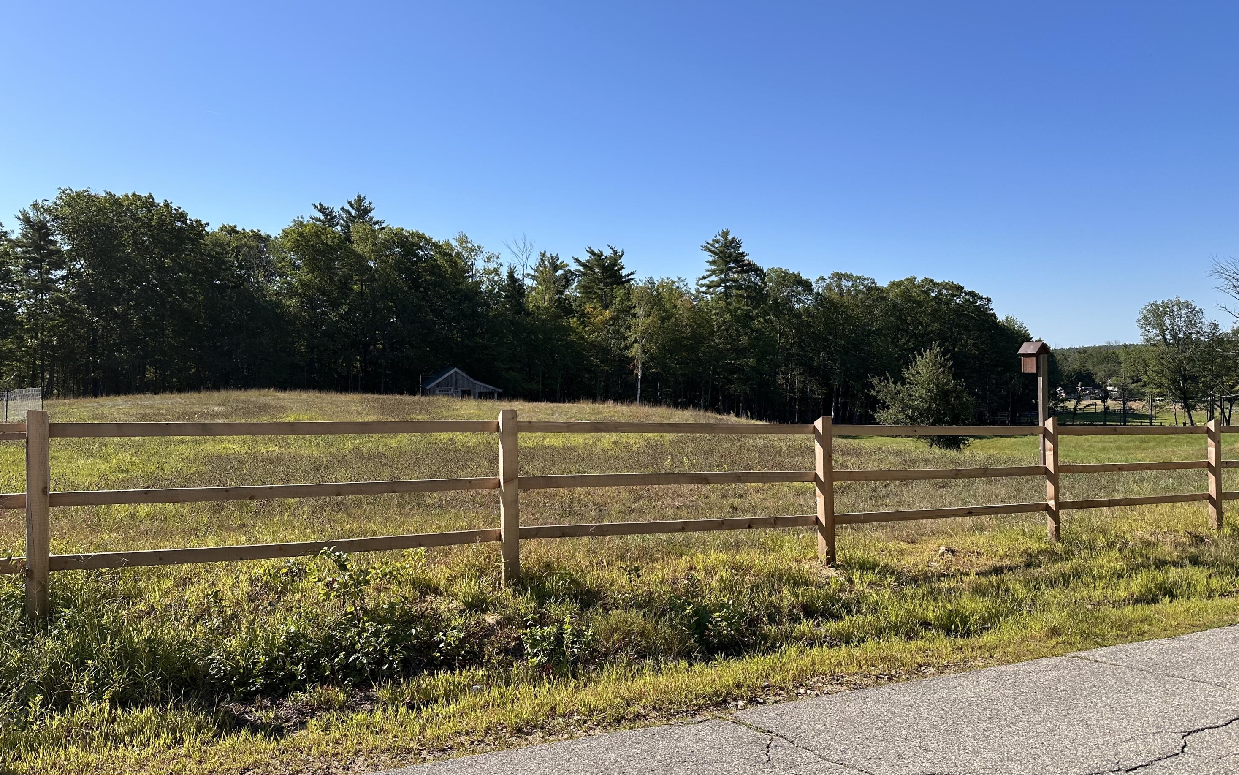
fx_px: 878
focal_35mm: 26
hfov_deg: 70.4
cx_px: 632
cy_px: 359
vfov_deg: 47.6
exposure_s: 1/4184
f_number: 1.78
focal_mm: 6.86
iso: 80
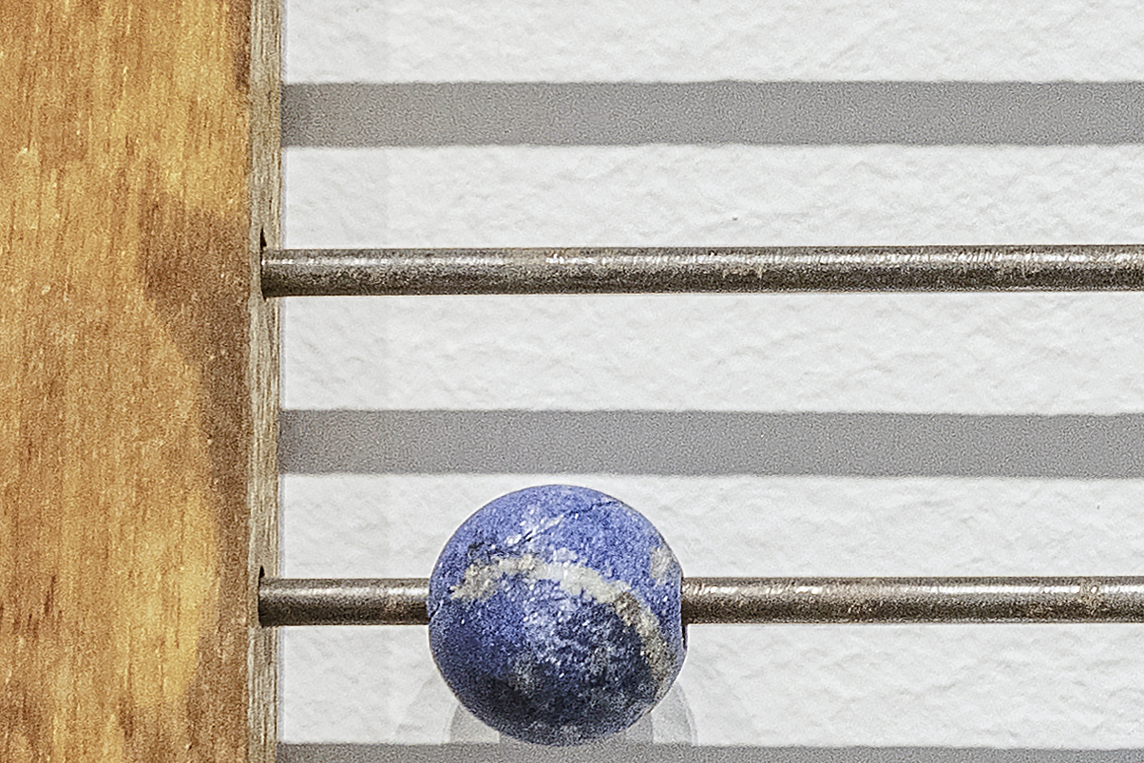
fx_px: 12203
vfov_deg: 3.6
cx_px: 2156
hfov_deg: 5.3
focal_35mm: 384
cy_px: 454
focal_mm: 56
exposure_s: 1/13
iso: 320
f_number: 9
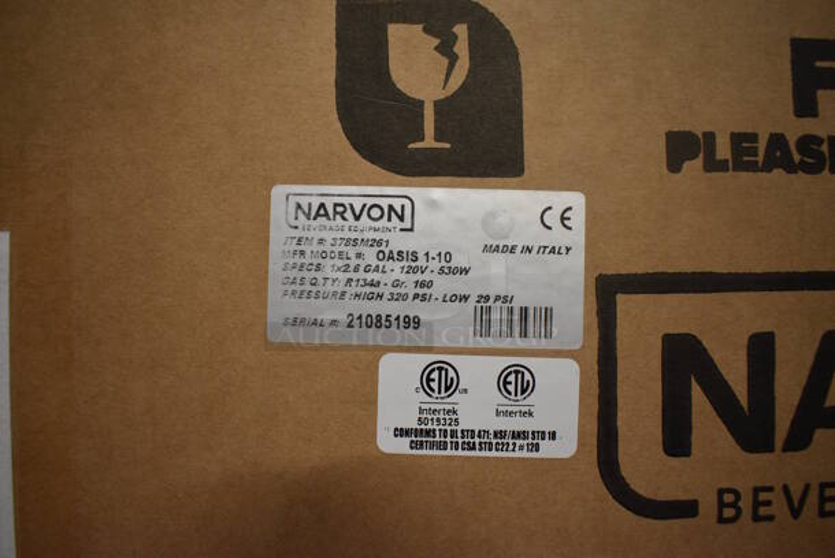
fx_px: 627
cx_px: 418
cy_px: 279
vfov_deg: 48.0
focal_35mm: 27
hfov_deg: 67.3
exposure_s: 1/60
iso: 900
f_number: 4
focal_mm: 18
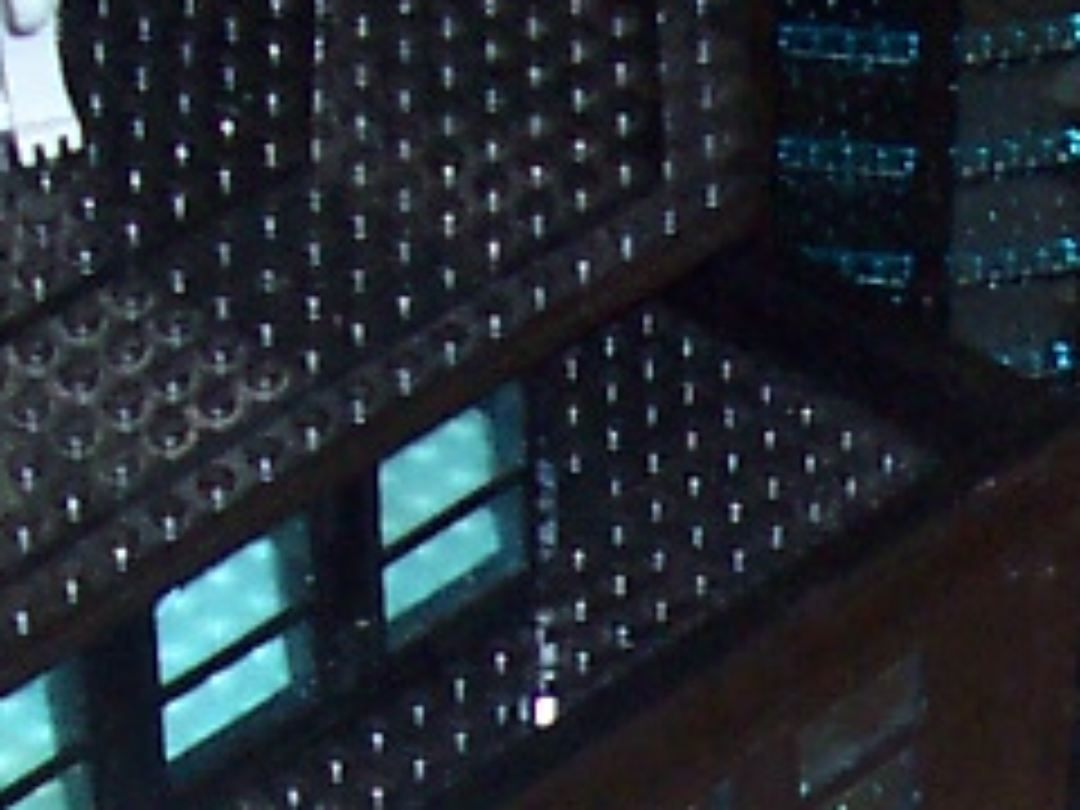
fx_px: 5772
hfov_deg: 10.4
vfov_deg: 7.7
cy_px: 1526
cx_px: 1485
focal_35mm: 185
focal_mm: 5.6
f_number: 2.8
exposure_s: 1/60
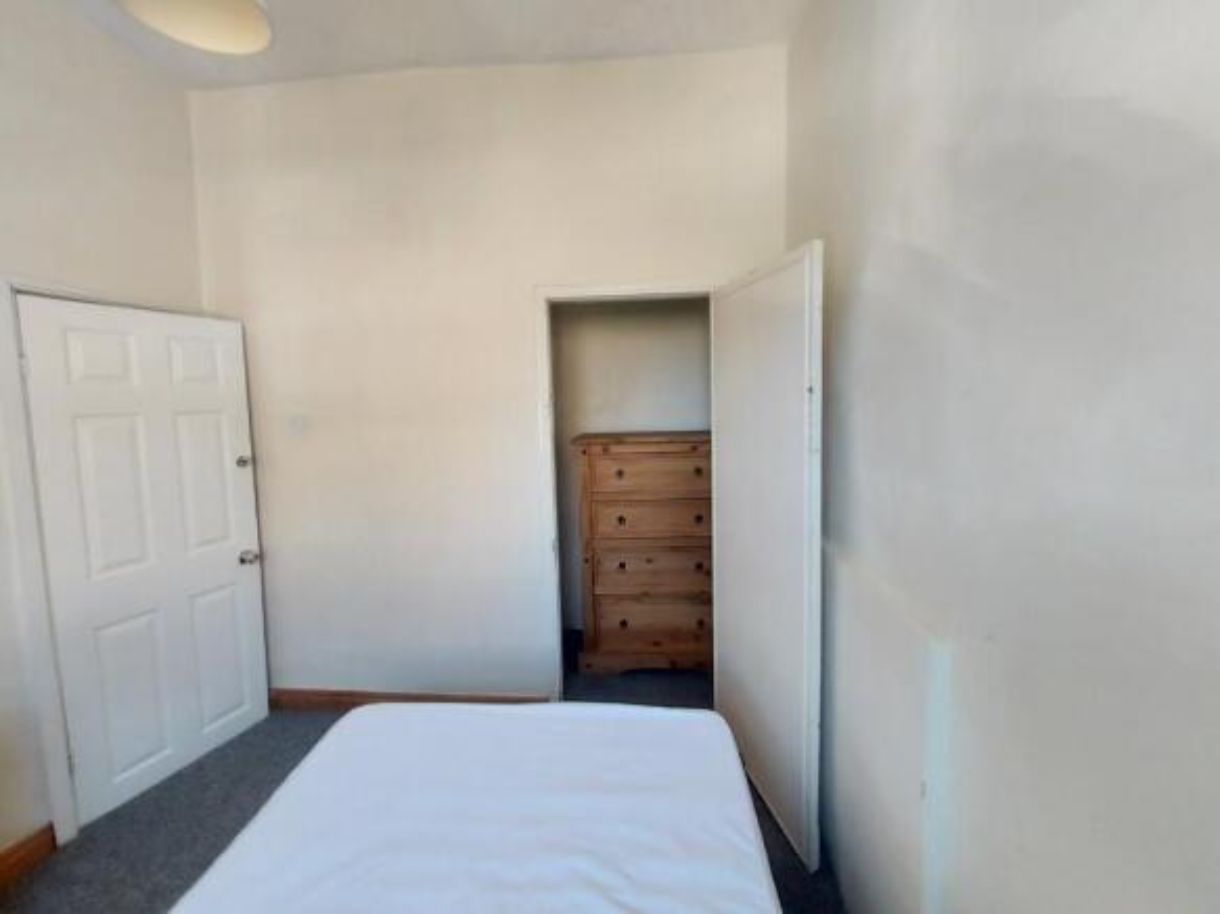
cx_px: 610
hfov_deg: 106.2
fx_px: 458
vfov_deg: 89.9
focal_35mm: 13
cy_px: 457
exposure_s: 1/60
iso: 100
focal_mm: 1.42
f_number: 2.2
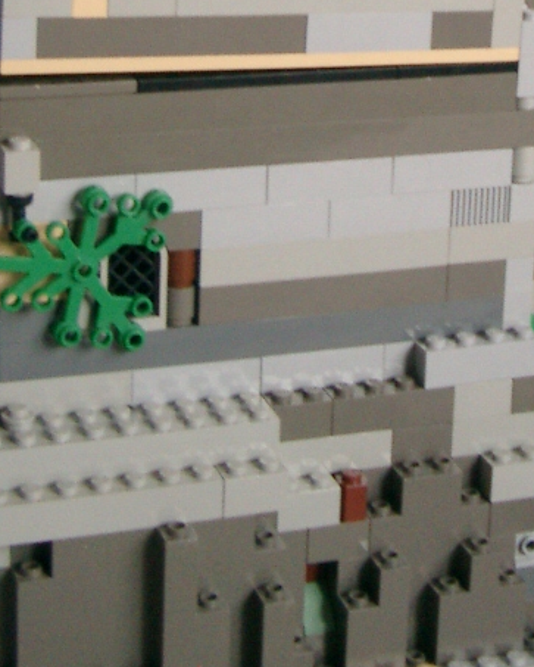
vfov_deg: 18.2
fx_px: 2013
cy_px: -54
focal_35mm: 102
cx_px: 406
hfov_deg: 15.0
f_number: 2.6
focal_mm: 7.6
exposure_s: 1/30
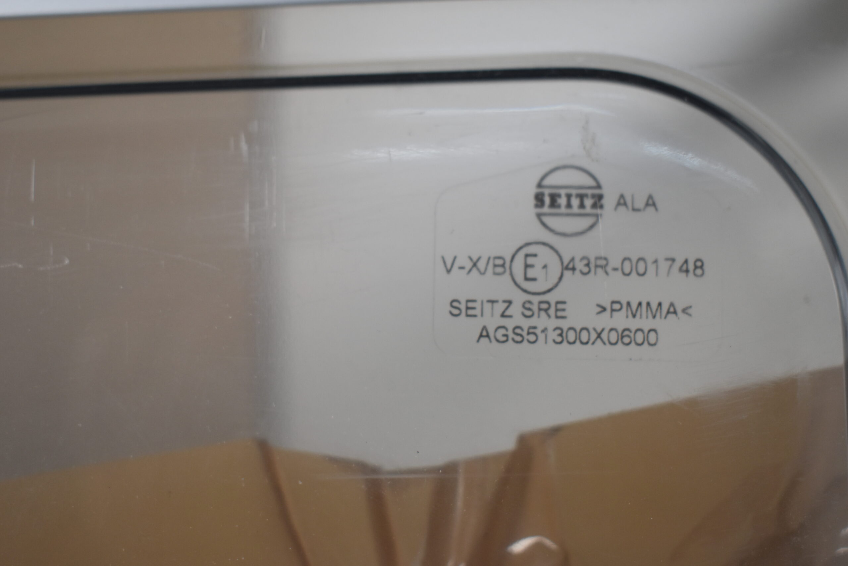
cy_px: 283
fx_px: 1272
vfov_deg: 25.1
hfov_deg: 36.9
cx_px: 424
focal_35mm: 54
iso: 800
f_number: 4.8
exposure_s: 1/125
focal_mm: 36
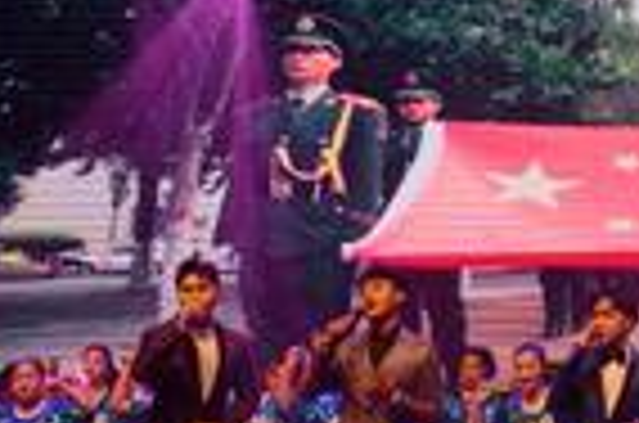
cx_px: 752
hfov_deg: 14.7
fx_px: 2409
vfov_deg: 9.9
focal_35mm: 136
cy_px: -52
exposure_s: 1/320
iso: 1250
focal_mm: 35
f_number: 8
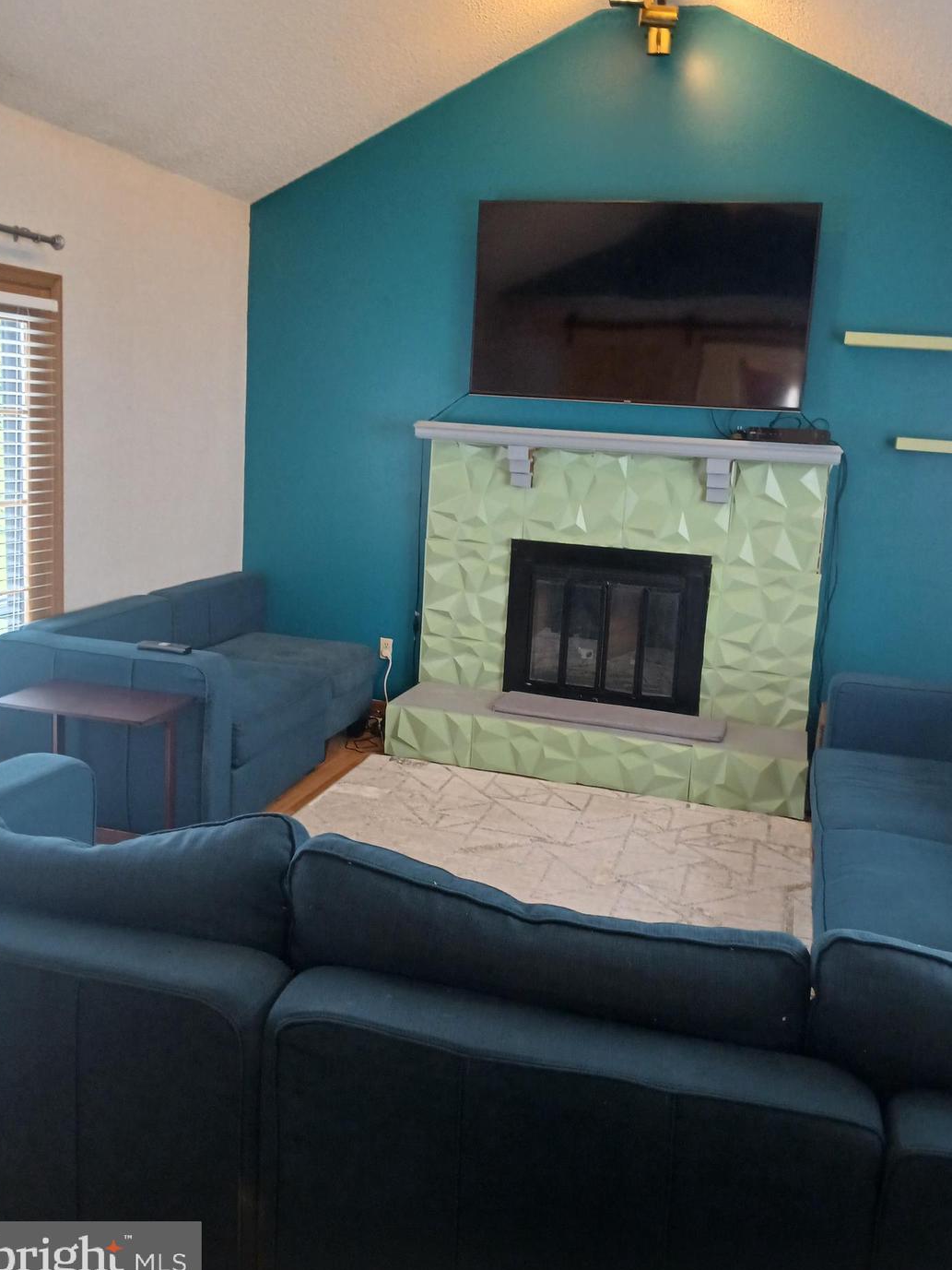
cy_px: 588
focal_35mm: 29
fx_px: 1063
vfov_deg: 61.6
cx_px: 502
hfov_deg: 48.2
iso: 250
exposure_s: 1/40
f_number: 1.8
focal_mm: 3.98
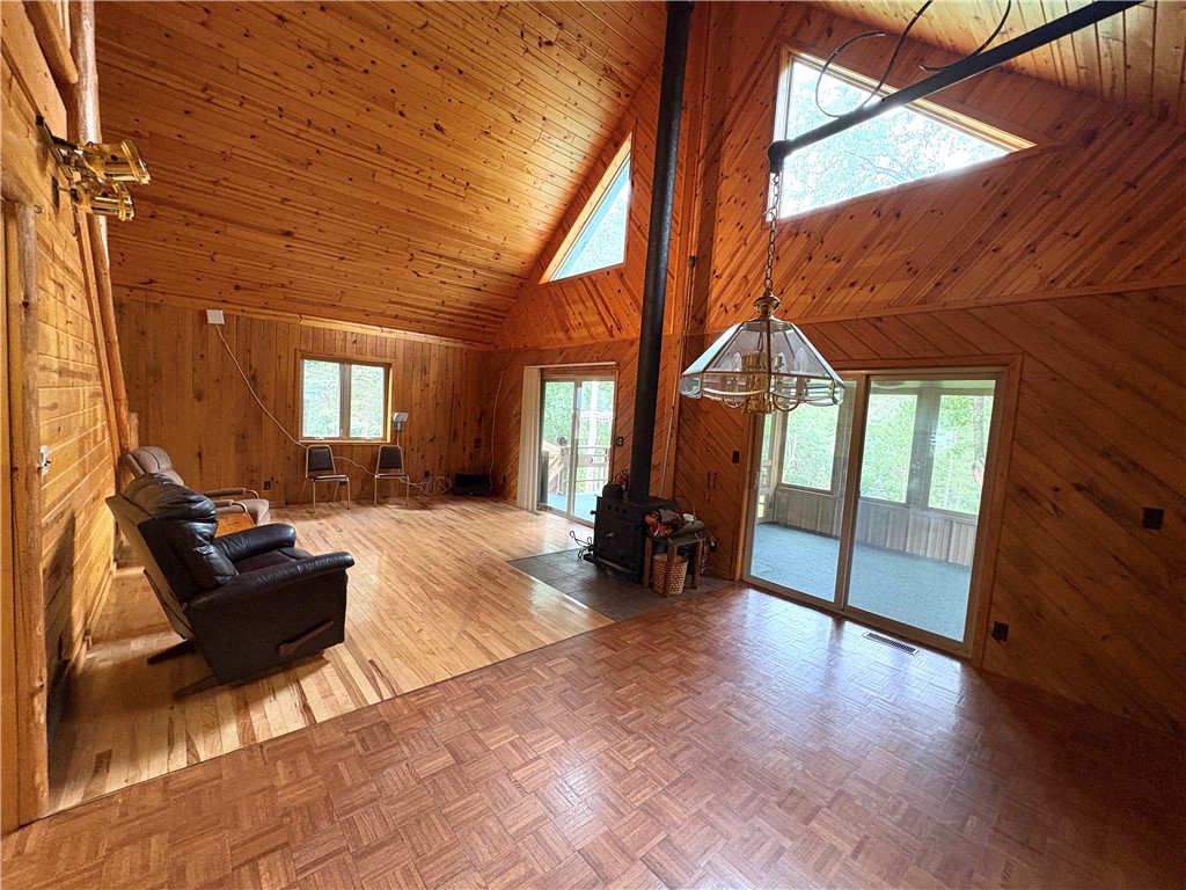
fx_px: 480
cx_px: 593
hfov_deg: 102.1
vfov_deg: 85.7
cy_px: 445
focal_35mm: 14
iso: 500
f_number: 2.2
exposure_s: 1/60
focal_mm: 2.22
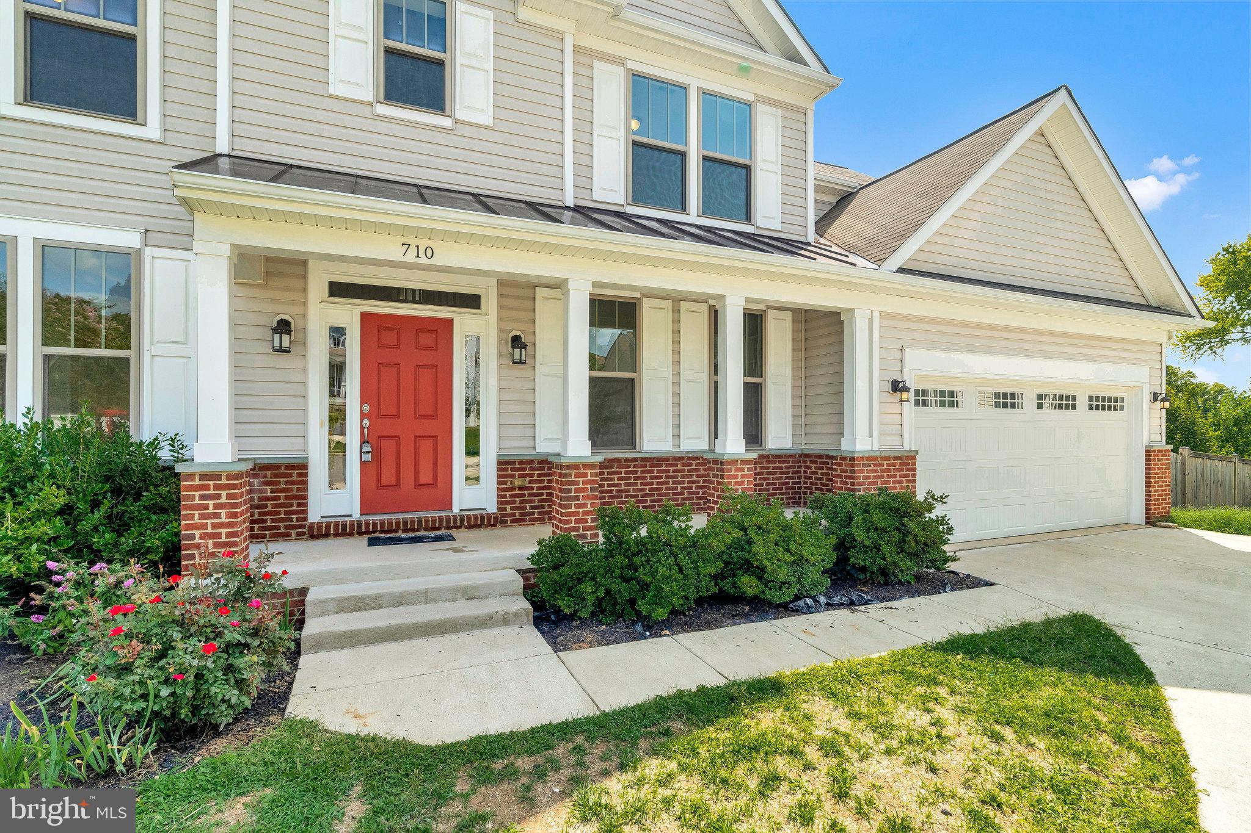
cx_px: 626
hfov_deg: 93.3
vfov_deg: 70.4
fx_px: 591
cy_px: 416
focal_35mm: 17
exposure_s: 1/640
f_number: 7.1
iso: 1250
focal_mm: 17
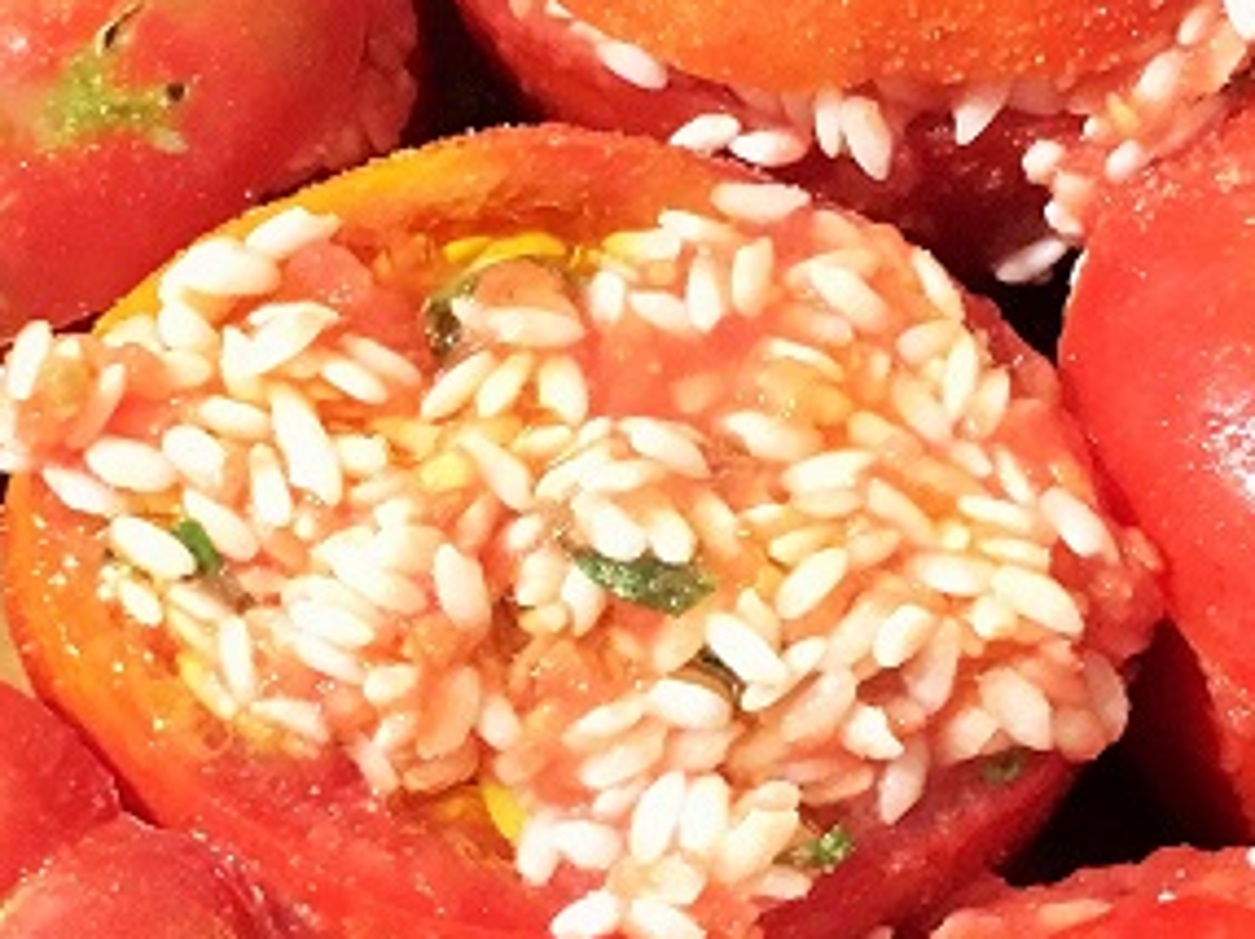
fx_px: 2753
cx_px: 698
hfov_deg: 25.7
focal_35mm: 76
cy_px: 606
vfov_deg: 19.3
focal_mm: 4.15
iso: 320
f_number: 2.2
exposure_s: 1/17
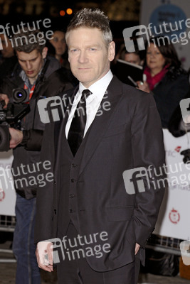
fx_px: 1020
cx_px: 95
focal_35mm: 129
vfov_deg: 15.9
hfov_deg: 10.6
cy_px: 142
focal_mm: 86
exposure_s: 1/250
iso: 640
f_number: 4.5
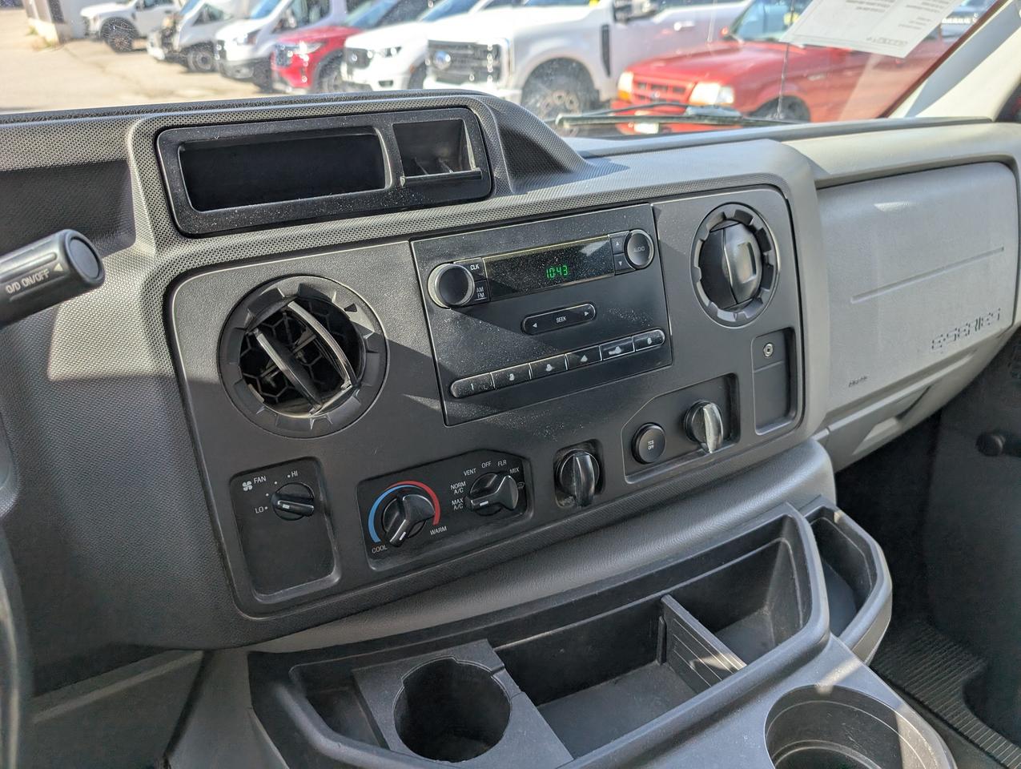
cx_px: 510
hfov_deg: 71.5
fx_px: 709
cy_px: 384
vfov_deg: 56.9
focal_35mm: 24
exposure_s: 1/259
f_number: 1.68
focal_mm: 6.9
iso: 23
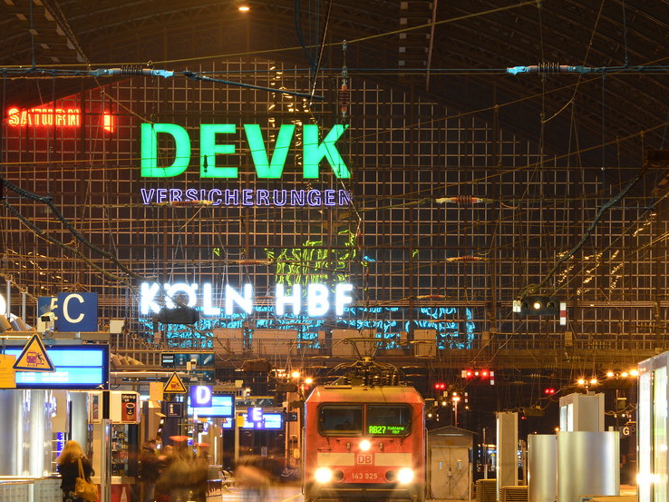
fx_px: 5893
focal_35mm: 305
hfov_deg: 6.5
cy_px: 304
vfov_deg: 4.9
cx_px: 353
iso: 100
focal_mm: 130
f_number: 16
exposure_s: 13
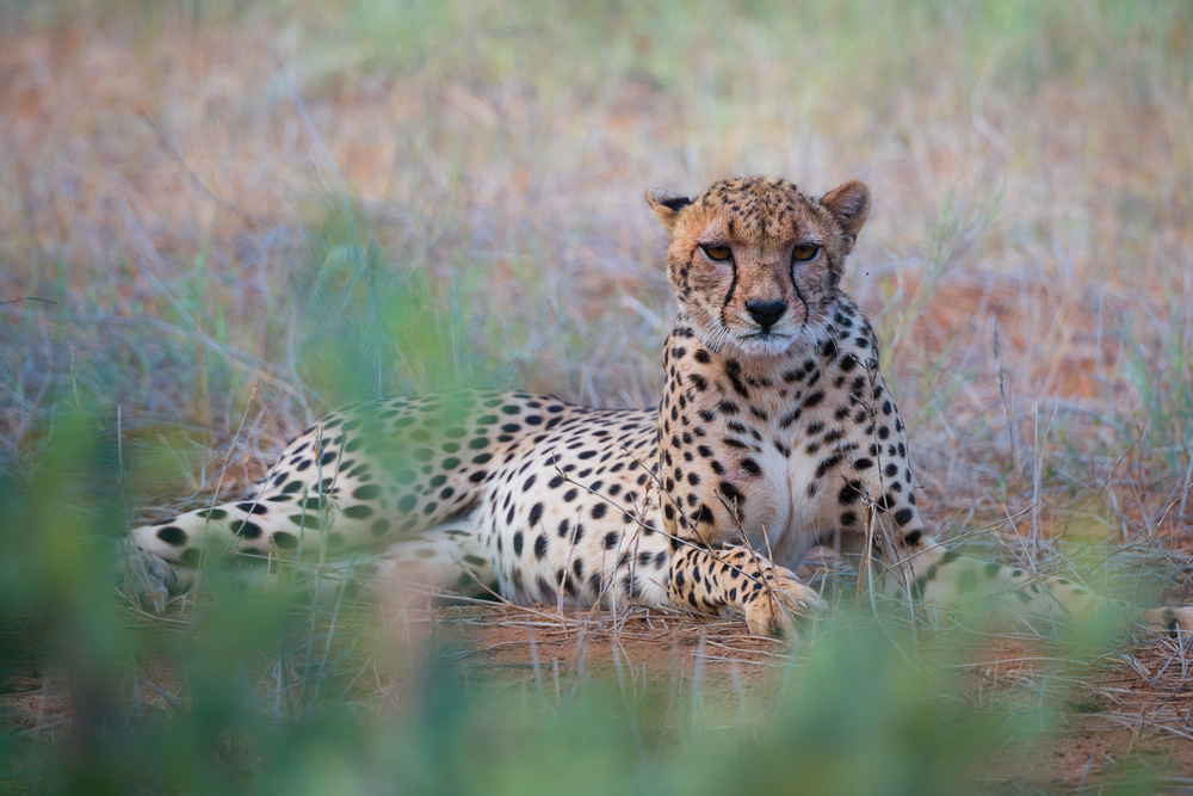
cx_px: 596
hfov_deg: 3.4
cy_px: 398
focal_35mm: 600
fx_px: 19885
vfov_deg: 2.3
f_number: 5.6
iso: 280
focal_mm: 400
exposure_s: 1/500
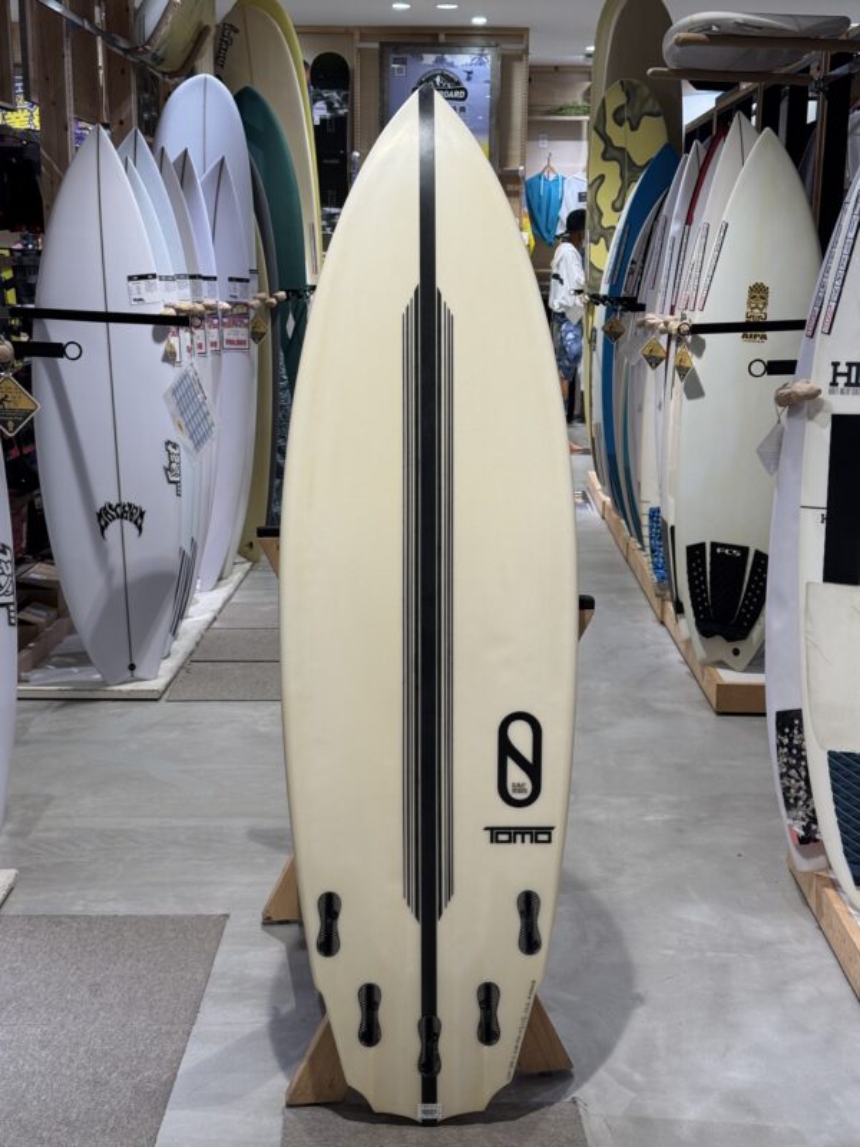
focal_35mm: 48
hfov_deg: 30.3
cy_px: 574
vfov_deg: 39.7
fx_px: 1590
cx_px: 430
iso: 50
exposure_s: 1/100
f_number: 1.78
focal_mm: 6.76
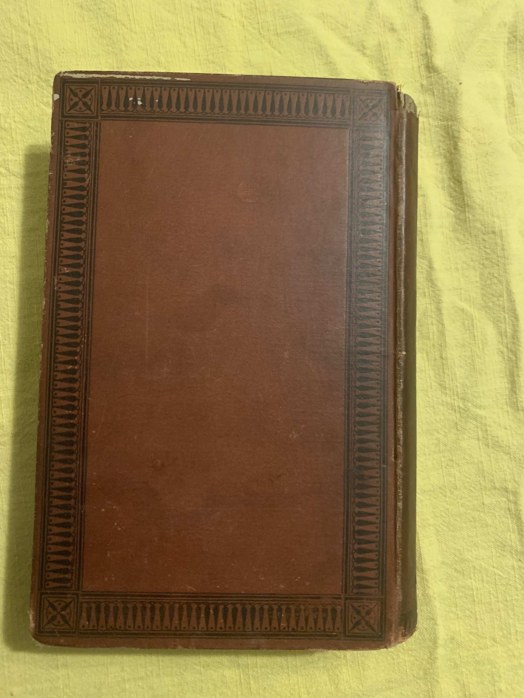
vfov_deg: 67.3
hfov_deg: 53.1
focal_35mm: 26
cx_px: 262
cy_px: 349
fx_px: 525
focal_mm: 4.25
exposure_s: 1/30
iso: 500
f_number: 1.8
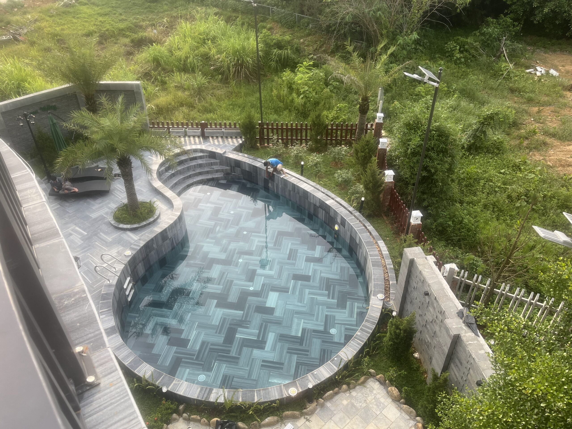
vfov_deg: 53.1
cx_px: 286
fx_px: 430
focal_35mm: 26
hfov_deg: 67.3
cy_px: 214
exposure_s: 1/574
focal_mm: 5.1
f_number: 1.6
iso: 50
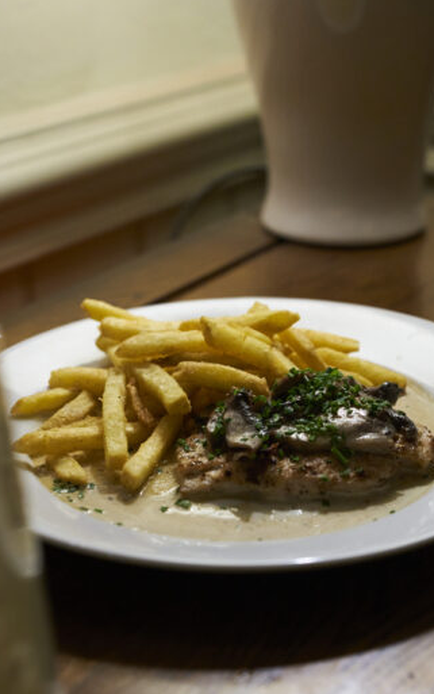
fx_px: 1172
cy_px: 400
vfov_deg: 32.9
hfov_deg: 21.0
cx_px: 245
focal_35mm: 62
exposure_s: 1/200
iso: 1600
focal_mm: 35
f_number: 2.8
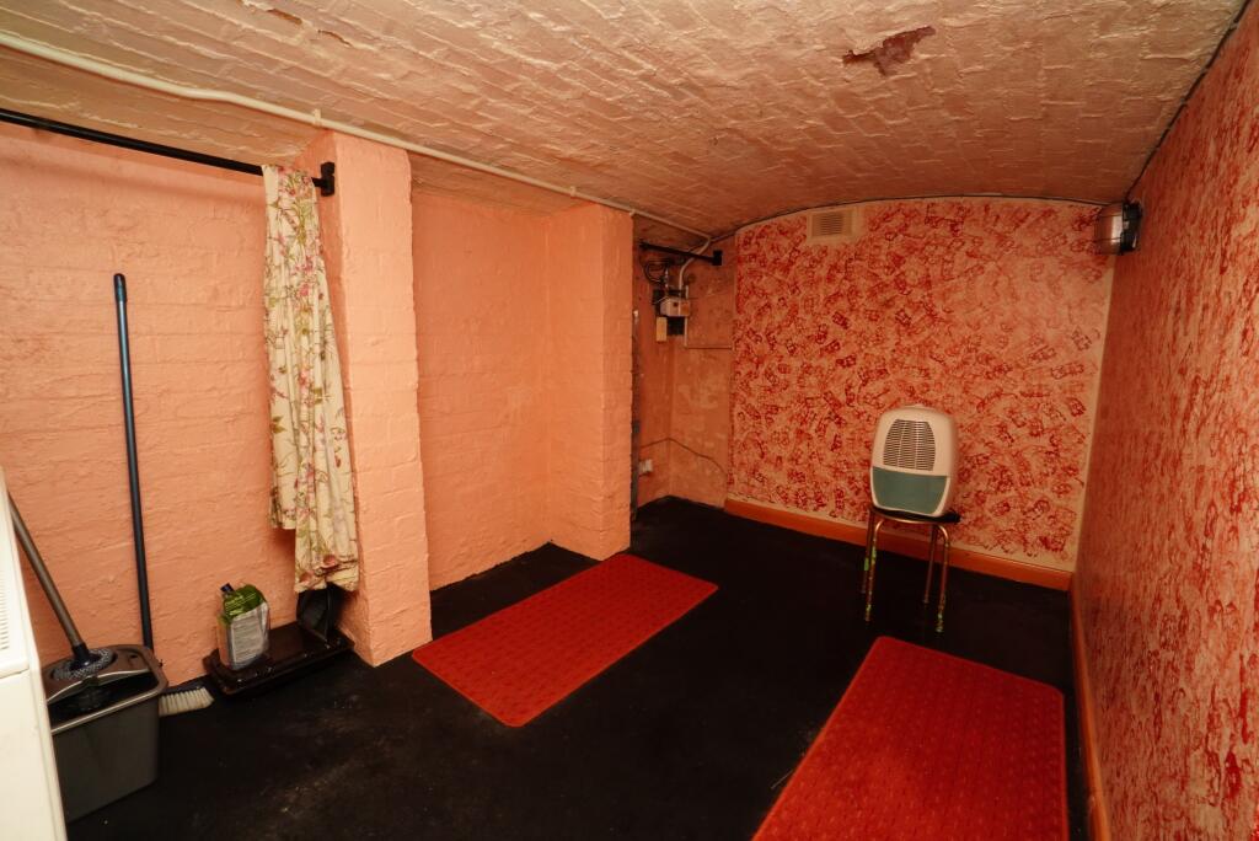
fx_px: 525
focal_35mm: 15
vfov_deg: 77.4
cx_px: 630
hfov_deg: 100.4
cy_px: 420
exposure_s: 1/20
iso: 1600
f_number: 18
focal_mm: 10
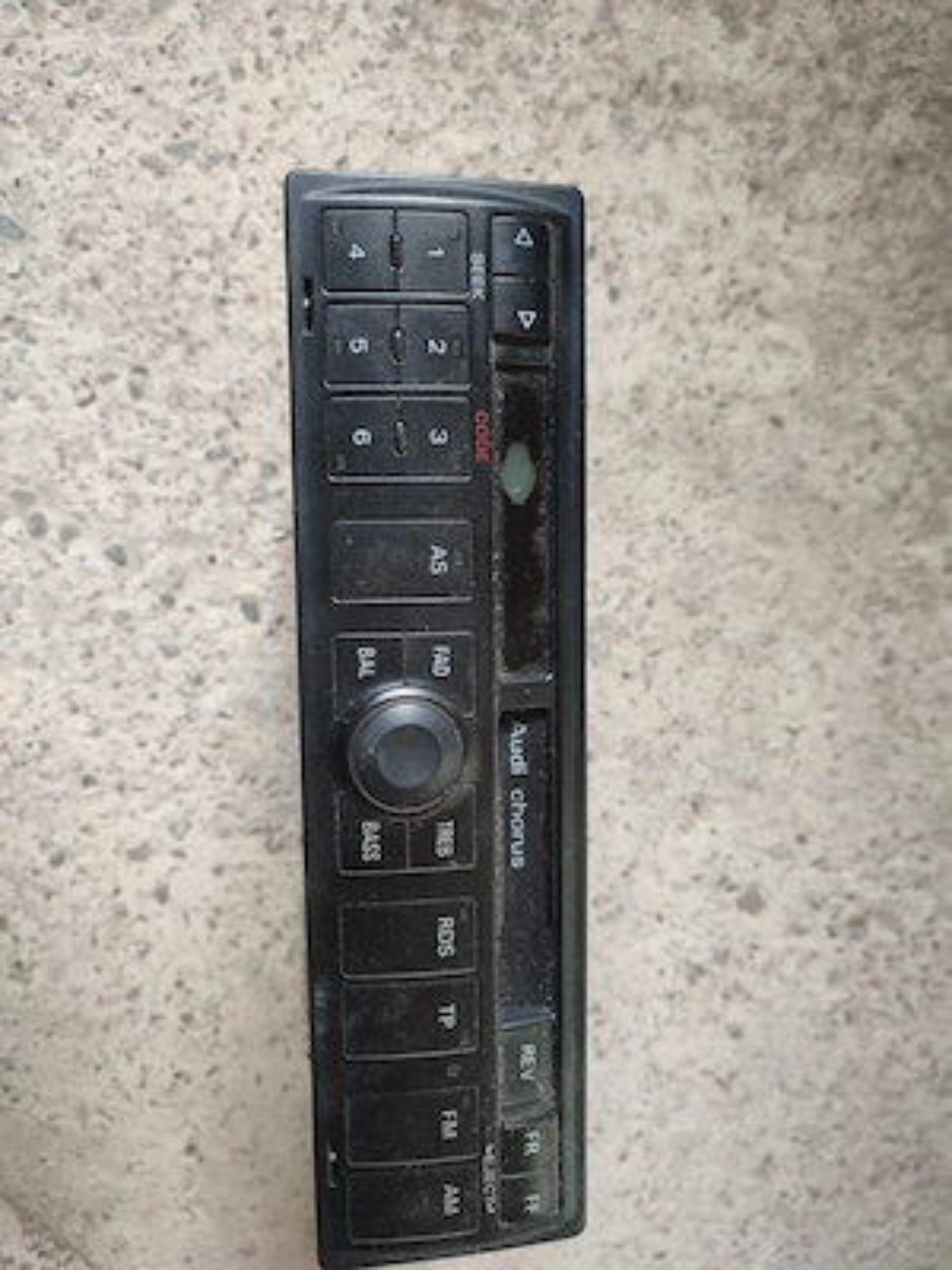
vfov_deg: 69.4
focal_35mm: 25
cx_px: 476
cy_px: 635
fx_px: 917
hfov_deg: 54.9
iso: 396
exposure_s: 1/33
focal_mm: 6.04
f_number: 1.9
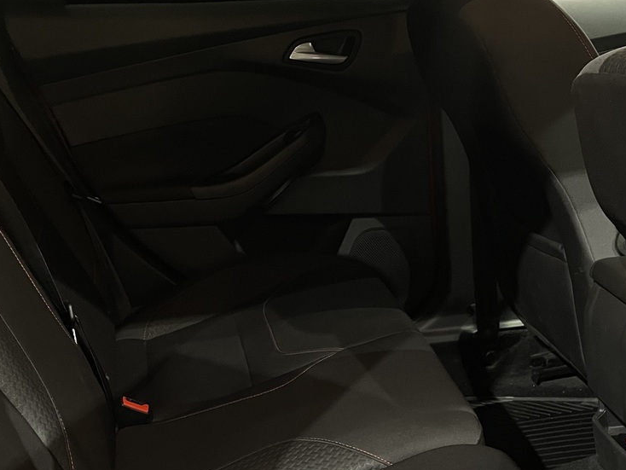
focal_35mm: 51
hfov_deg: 37.3
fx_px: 923
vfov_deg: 27.7
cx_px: 241
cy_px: 403
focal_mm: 4.2
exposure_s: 1/33
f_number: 1.6
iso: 500
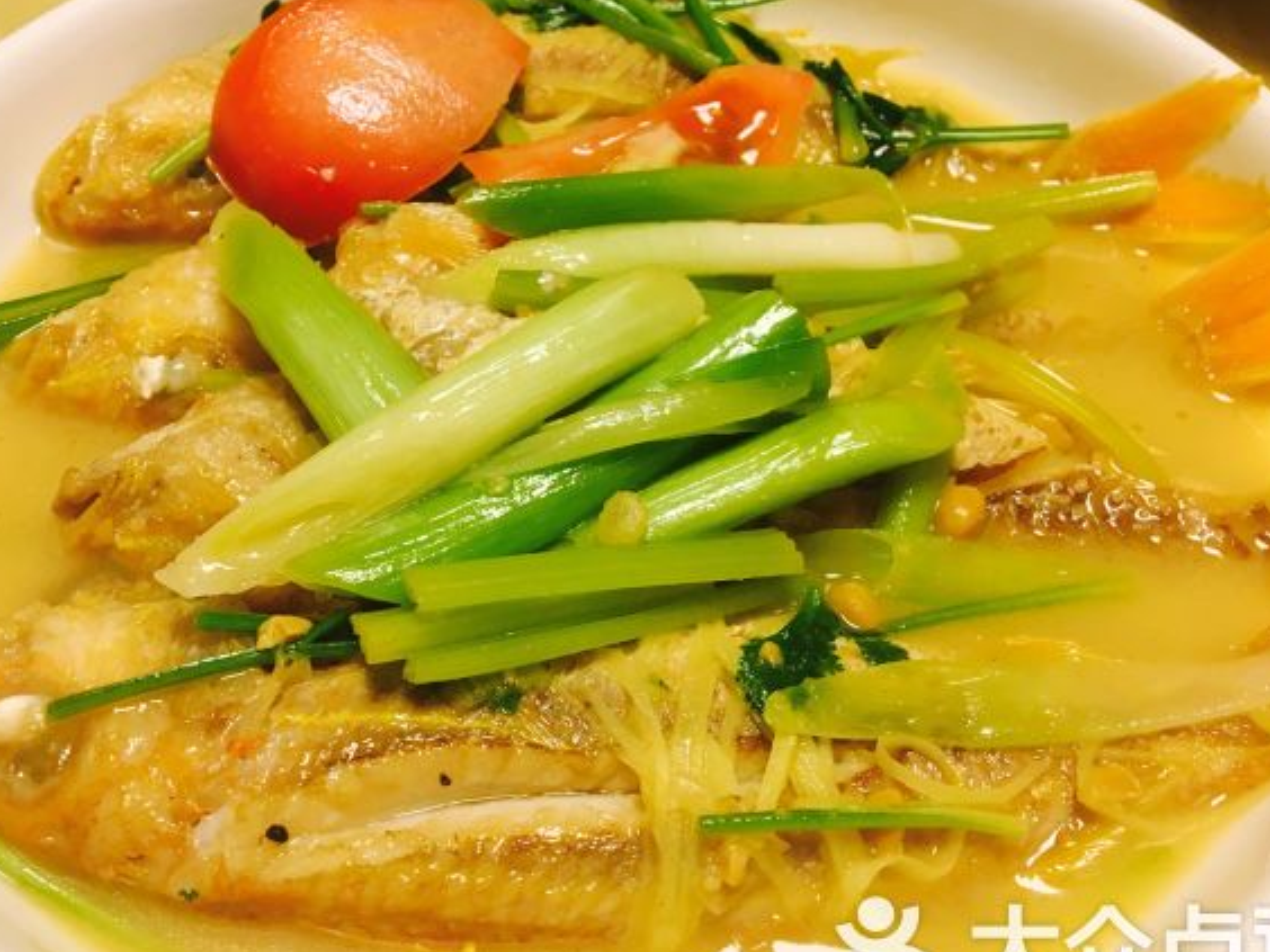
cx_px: 612
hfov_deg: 51.3
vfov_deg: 39.7
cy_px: 476
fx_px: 1321
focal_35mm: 36
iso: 64
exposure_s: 1/33
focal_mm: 4.15
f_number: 2.2
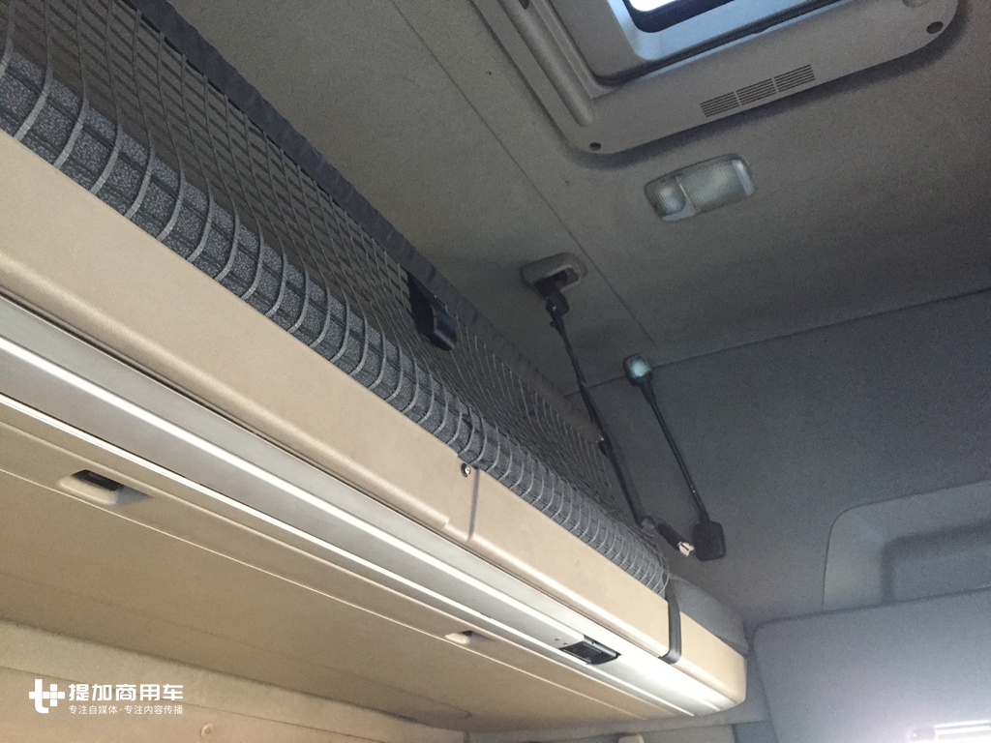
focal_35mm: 29
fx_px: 830
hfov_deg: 61.7
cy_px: 372
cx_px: 496
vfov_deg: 48.2
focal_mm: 4.15
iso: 250
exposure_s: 1/25
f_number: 2.2
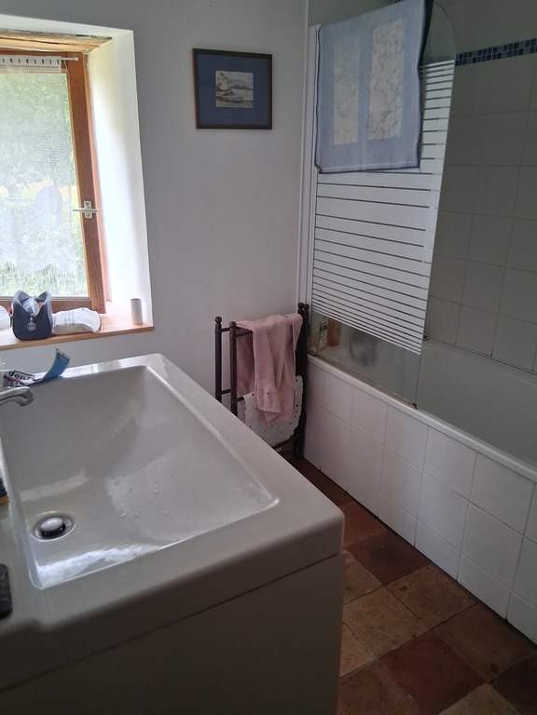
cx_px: 268
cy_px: 358
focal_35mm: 26
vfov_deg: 67.3
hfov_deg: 53.1
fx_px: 538
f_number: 1.8
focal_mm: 3.98
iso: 320
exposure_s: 1/100
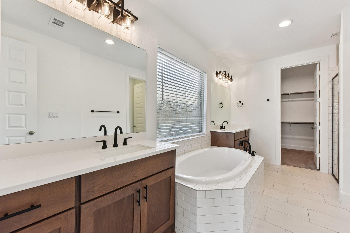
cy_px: 116
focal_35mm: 14
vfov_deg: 81.2
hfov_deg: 104.3
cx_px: 175
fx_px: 136
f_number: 8
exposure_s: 1/125
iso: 800
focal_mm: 14
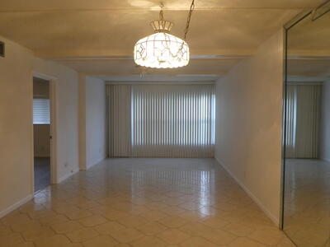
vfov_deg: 56.8
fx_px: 229
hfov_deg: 71.6
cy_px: 124
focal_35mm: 24
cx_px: 165
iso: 400
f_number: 3.3
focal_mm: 4.3
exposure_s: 1/60
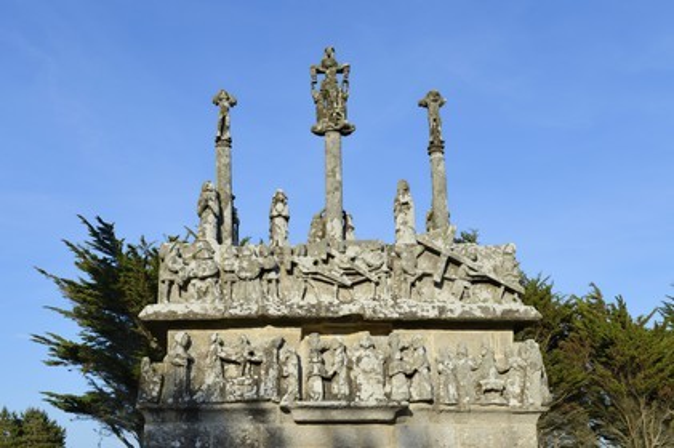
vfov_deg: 27.0
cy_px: 224
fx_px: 935
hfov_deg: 39.6
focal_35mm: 50
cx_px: 337
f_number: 14
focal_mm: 50
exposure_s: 1/200
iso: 200
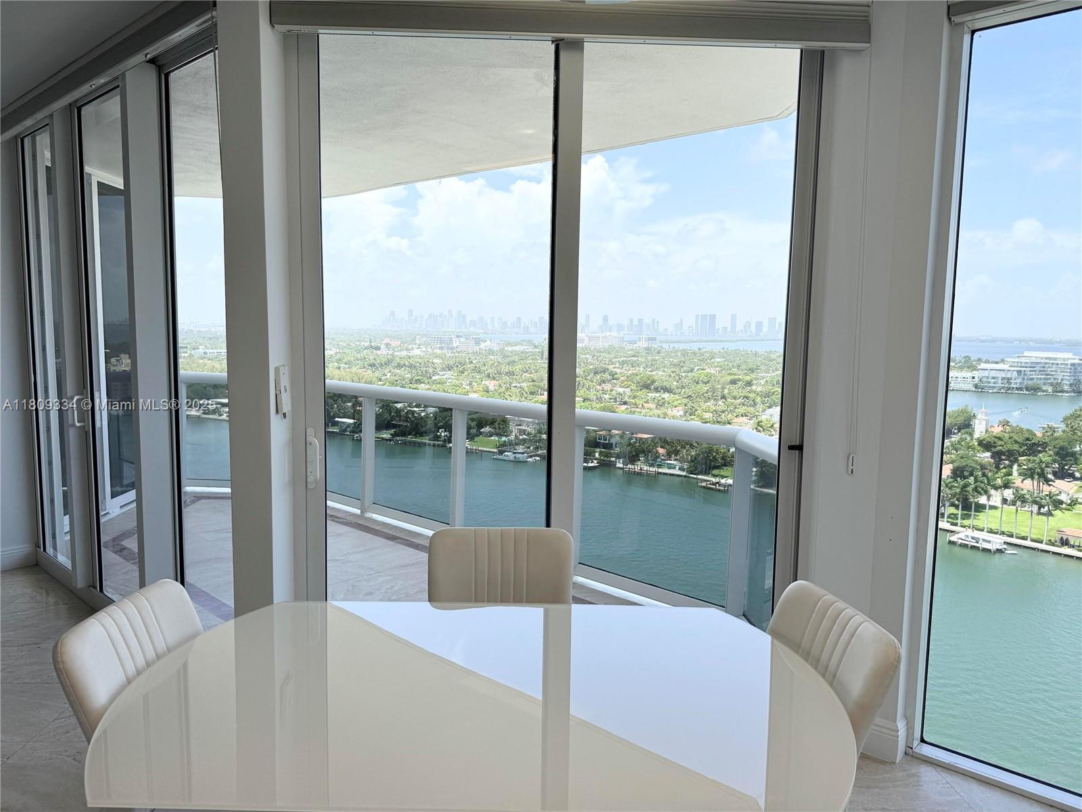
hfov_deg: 71.6
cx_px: 541
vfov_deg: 56.8
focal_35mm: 24
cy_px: 406
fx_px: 750
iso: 80
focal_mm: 6.76
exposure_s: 1/1456
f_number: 1.78
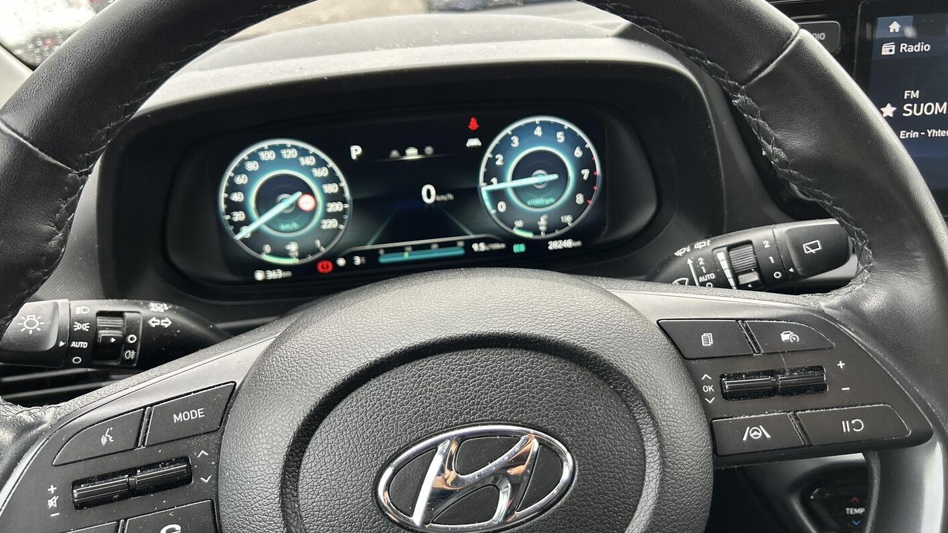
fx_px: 729
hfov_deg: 66.1
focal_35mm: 29
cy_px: 244
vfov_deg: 40.1
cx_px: 468
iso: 125
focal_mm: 5.7
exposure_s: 1/121
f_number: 1.5
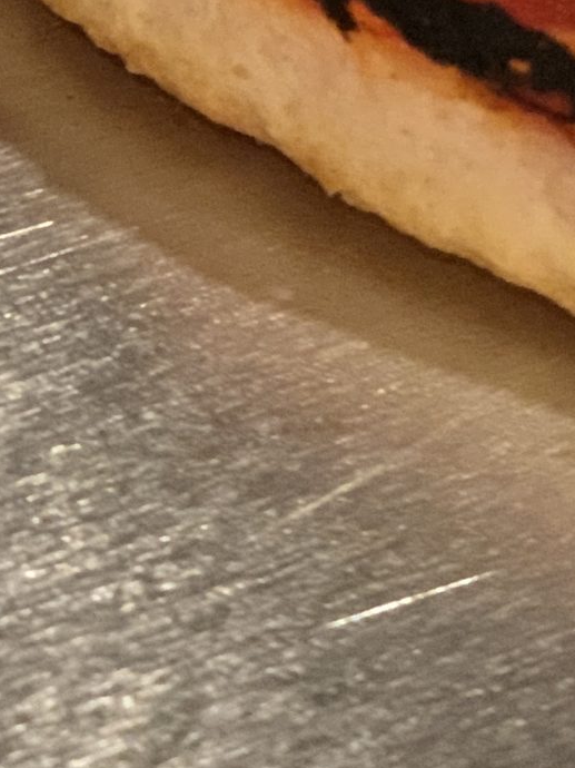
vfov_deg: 10.1
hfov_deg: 7.7
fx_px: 4277
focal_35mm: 193
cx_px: 531
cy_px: -108
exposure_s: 1/40
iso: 500
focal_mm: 6
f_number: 2.4
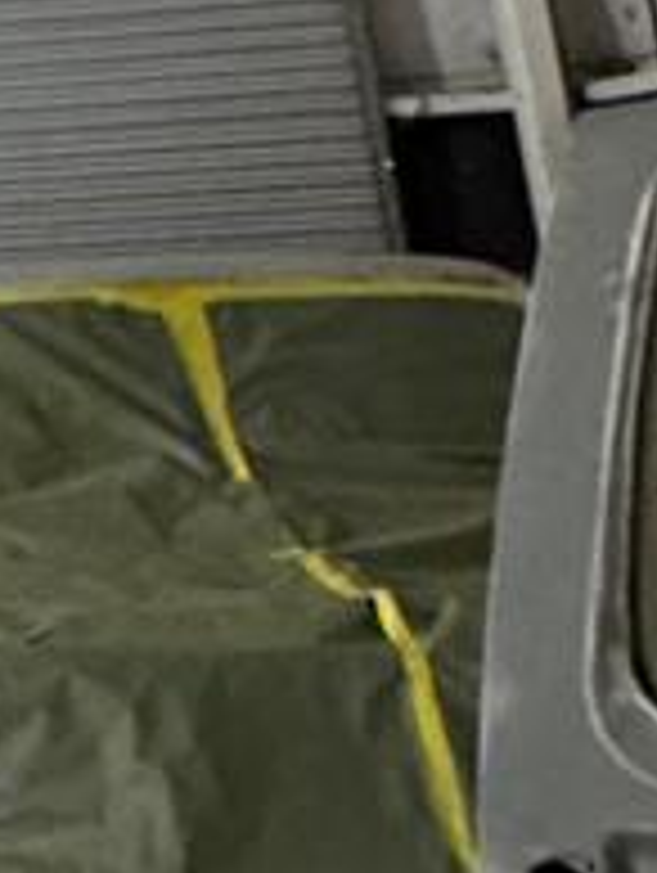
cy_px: -248
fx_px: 2727
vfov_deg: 17.2
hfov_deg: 10.1
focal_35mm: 108
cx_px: -1339
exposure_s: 1/120
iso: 320
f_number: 2.2
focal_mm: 2.22
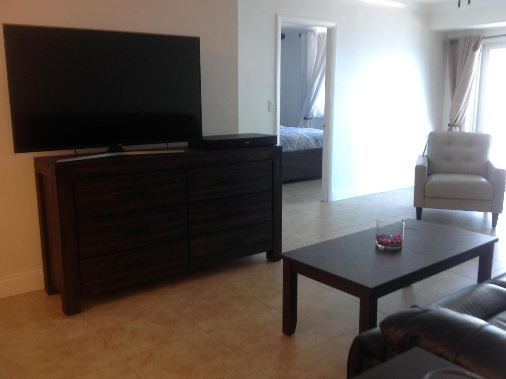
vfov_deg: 39.7
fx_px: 526
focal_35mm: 36
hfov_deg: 51.4
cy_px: 186
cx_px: 251
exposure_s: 1/15
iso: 64
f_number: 2.4
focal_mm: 4.28
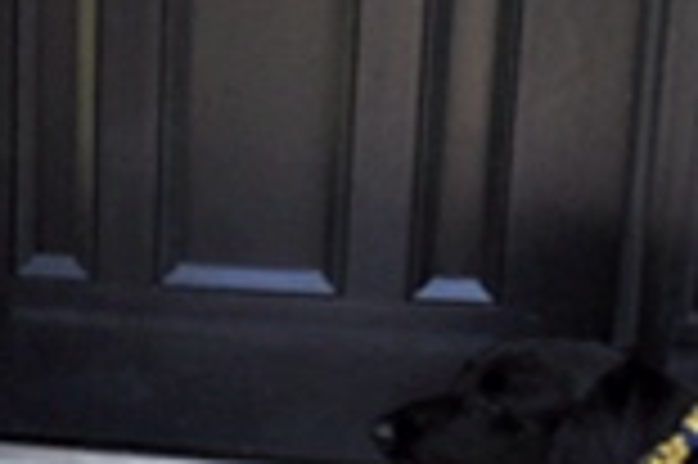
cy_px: 520
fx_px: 2807
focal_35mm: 145
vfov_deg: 9.3
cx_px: -473
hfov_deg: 13.1
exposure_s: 1/1000
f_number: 4
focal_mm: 25
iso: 400
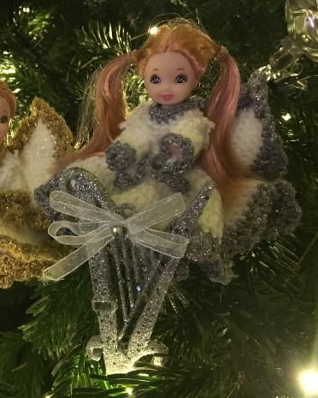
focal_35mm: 39
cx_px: 83
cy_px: 199
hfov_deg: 37.4
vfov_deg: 46.8
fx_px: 459
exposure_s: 1/17
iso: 320
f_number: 2.2
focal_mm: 4.15
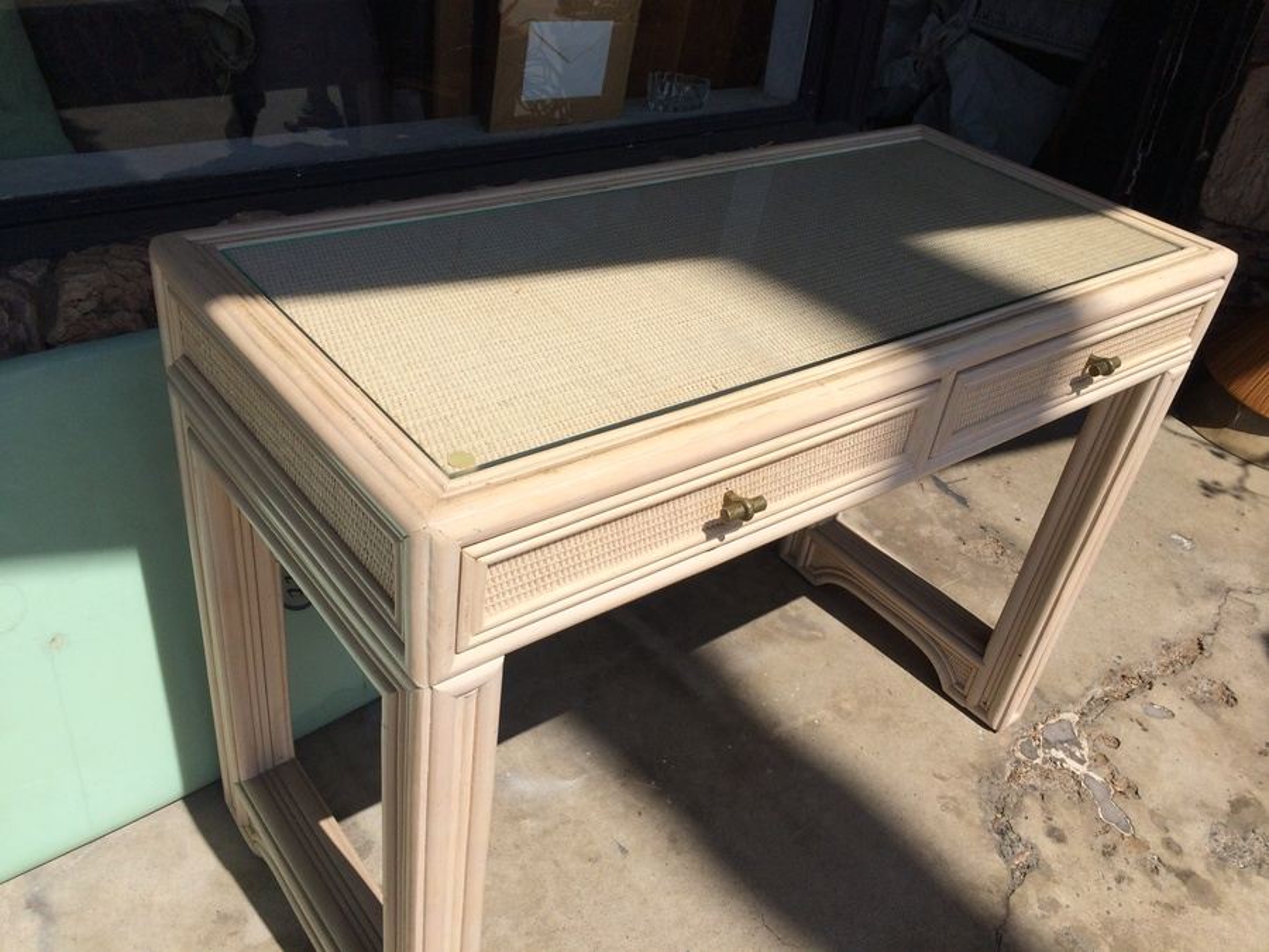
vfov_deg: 46.8
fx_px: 1100
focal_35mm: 30
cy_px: 476
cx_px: 634
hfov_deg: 60.0
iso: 40
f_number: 2.2
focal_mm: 4.12
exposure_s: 1/4115
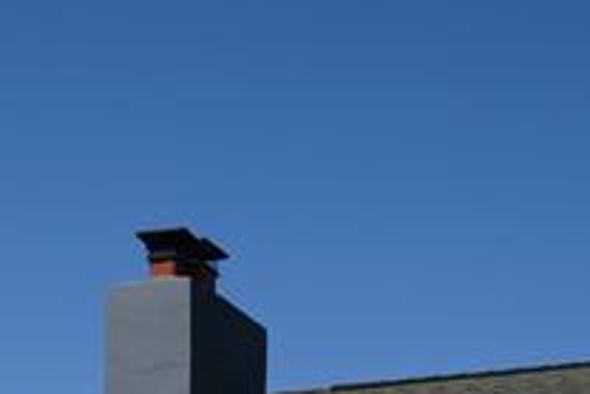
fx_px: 2263
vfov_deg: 9.4
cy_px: 772
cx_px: -51
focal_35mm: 138
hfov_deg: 14.5
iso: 100
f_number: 4
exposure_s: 1/2000
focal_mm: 28
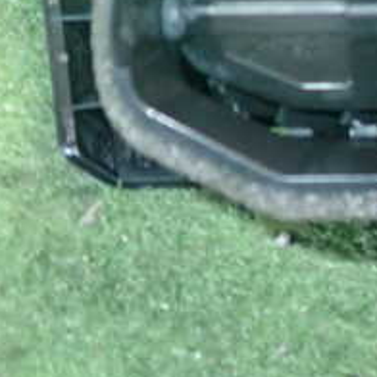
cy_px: 21
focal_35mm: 81
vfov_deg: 20.8
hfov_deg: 20.7
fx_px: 998
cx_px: 383
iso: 800
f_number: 2.3
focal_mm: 5.4
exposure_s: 1/30
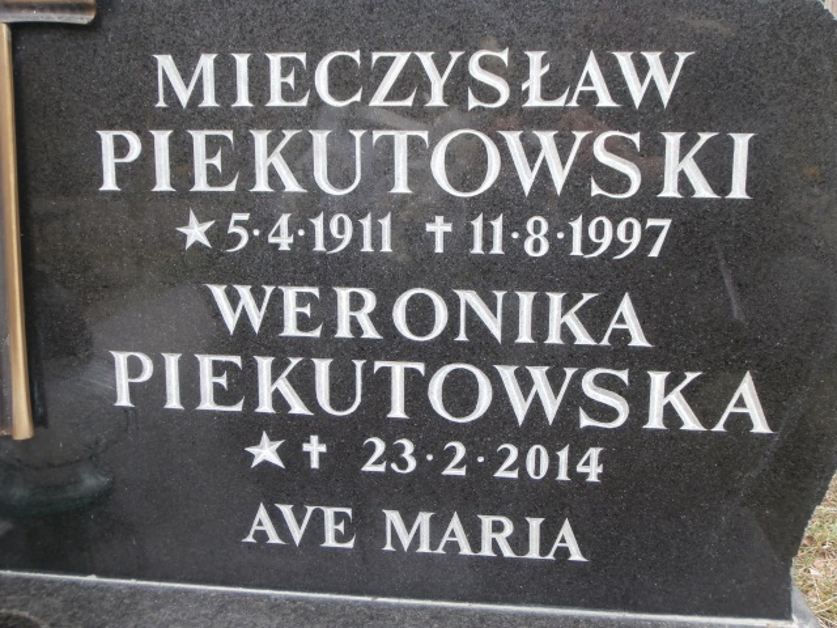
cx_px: 418
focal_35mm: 38
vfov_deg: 37.7
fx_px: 919
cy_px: 314
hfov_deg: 49.0
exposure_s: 1/50
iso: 100
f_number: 3.9
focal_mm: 6.67
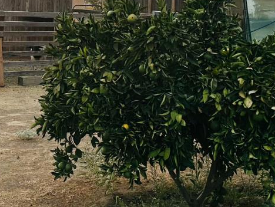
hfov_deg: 25.3
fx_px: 612
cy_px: 2
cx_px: 103
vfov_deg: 18.7
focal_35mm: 77
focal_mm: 6.86
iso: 80
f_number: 1.78
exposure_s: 1/501
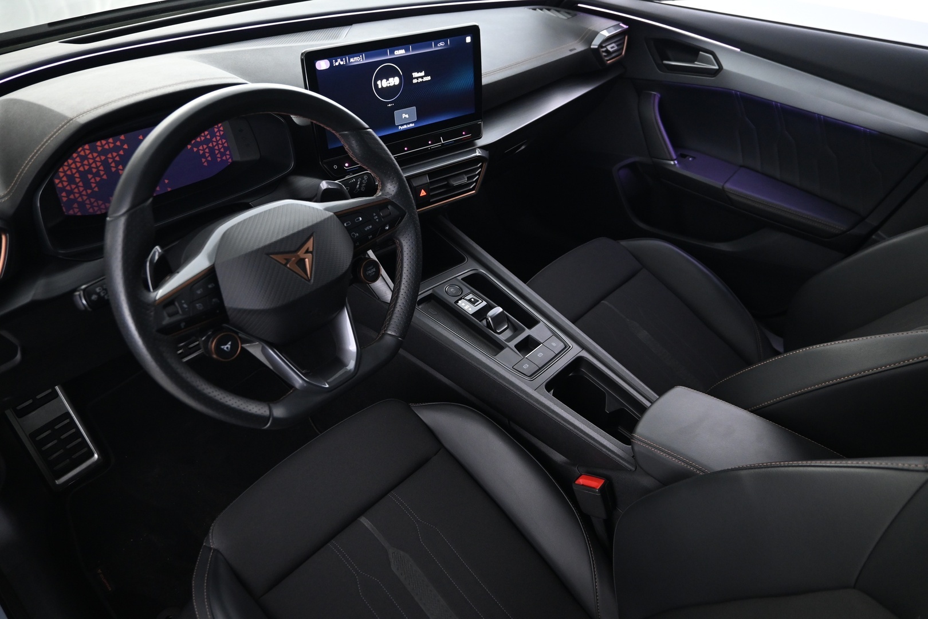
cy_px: 310
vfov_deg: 53.1
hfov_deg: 73.7
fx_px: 619
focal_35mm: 24
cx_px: 464
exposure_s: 1/10
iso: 1600
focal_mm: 16
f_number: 3.5
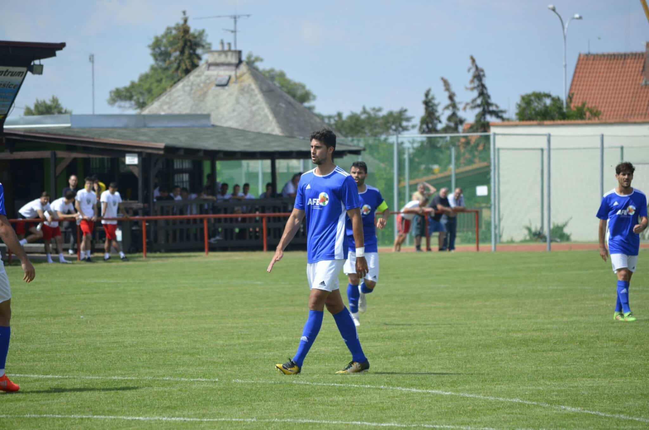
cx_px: 324
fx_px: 4047
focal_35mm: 225
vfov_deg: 6.1
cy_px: 215
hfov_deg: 9.2
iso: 400
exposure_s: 1/1600
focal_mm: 150
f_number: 6.3
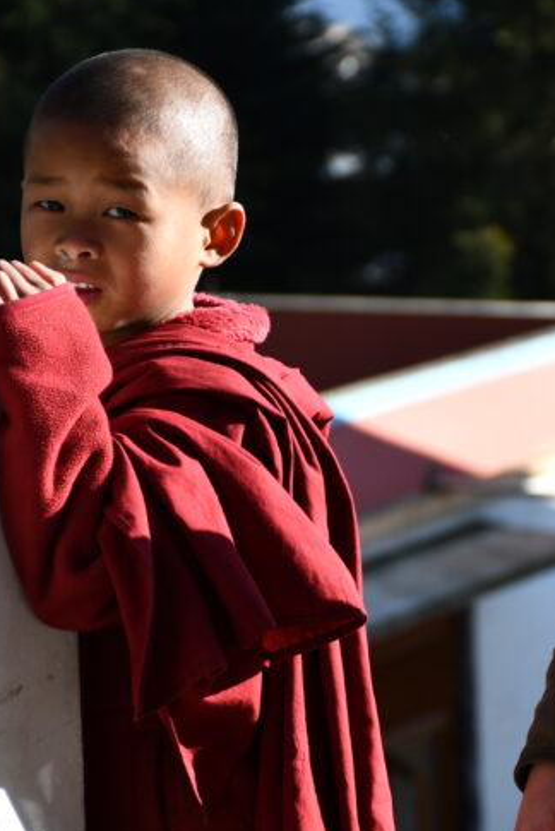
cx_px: 455
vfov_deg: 7.7
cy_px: 457
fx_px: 6188
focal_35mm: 268
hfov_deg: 5.1
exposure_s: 1/500
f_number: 5.6
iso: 220
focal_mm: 85
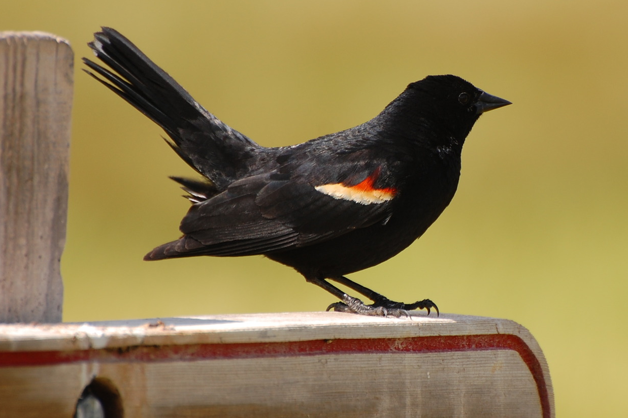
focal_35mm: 727
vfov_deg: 1.9
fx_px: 12673
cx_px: 412
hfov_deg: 2.8
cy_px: 205
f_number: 5.6
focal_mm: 300
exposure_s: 1/500
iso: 200
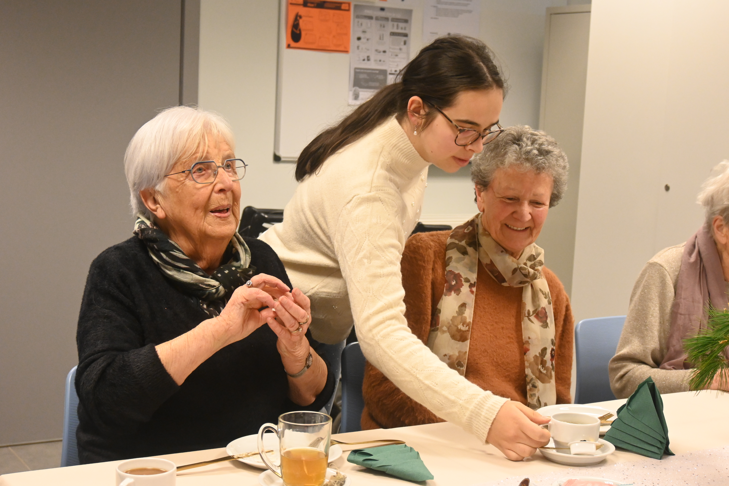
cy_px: 243
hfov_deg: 35.9
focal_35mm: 56
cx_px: 364
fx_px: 1124
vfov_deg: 24.4
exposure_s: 1/125
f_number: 5.3
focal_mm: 37
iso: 2200
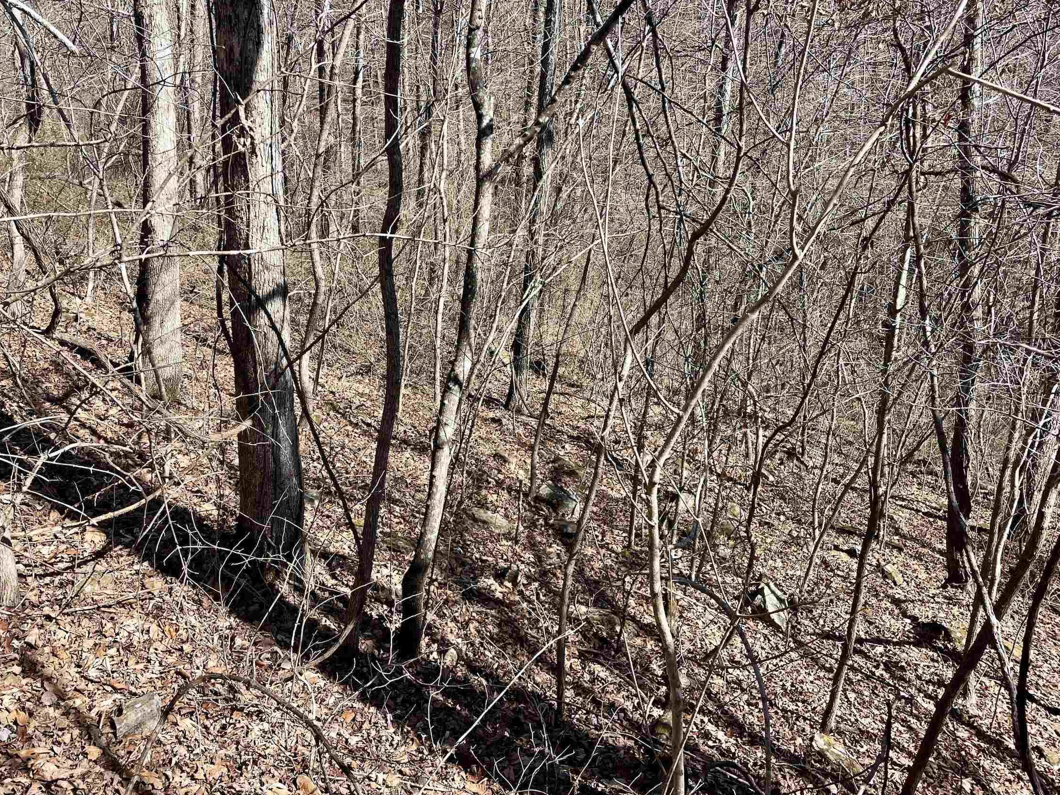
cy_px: 355
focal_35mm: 30
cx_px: 493
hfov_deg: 59.9
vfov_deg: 46.7
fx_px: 919
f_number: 1.6
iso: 32
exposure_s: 1/1233
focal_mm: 4.2
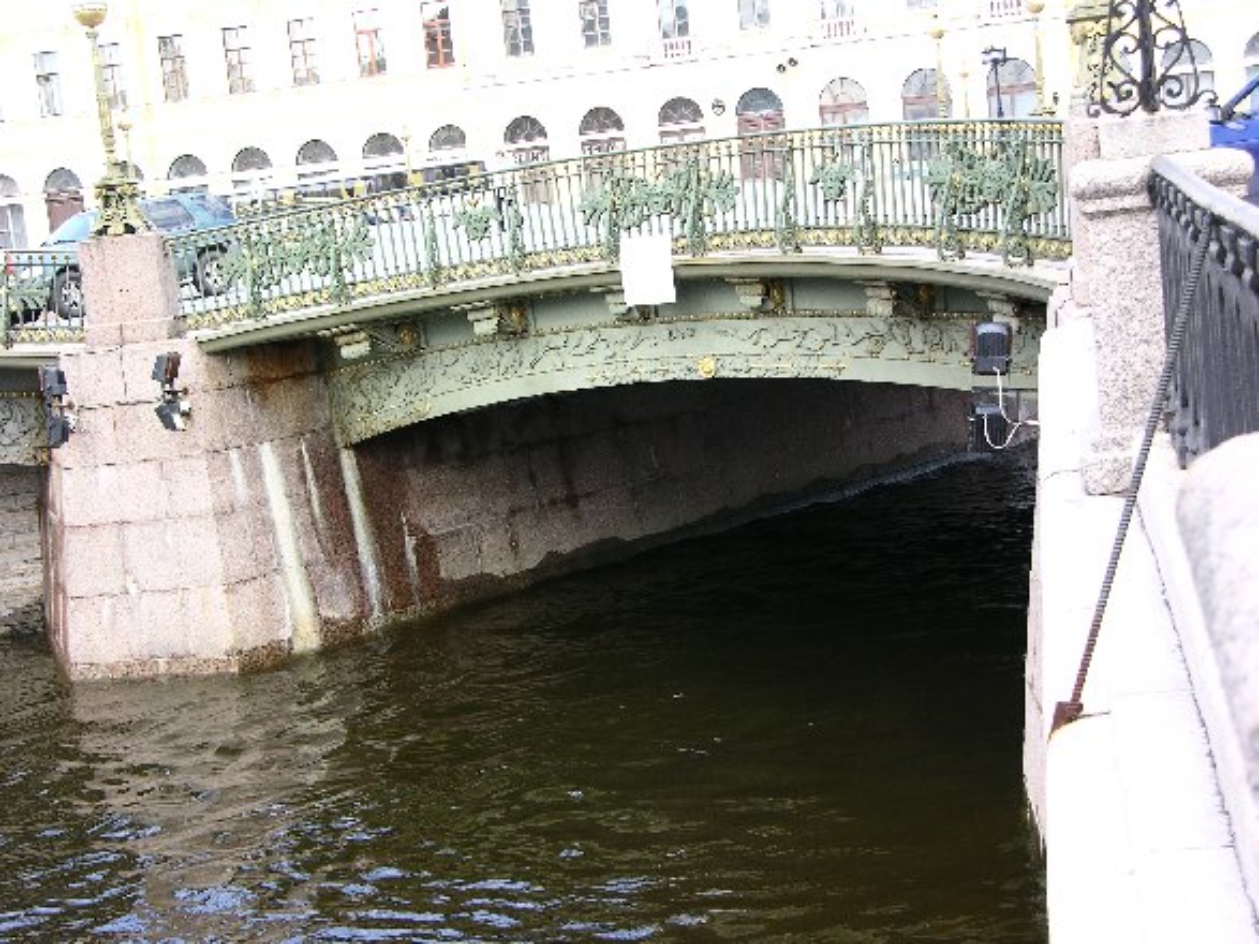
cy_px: 472
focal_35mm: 62
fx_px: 2255
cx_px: 630
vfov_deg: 23.6
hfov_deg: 31.2
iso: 50
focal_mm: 15.7
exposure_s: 1/56.4
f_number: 4
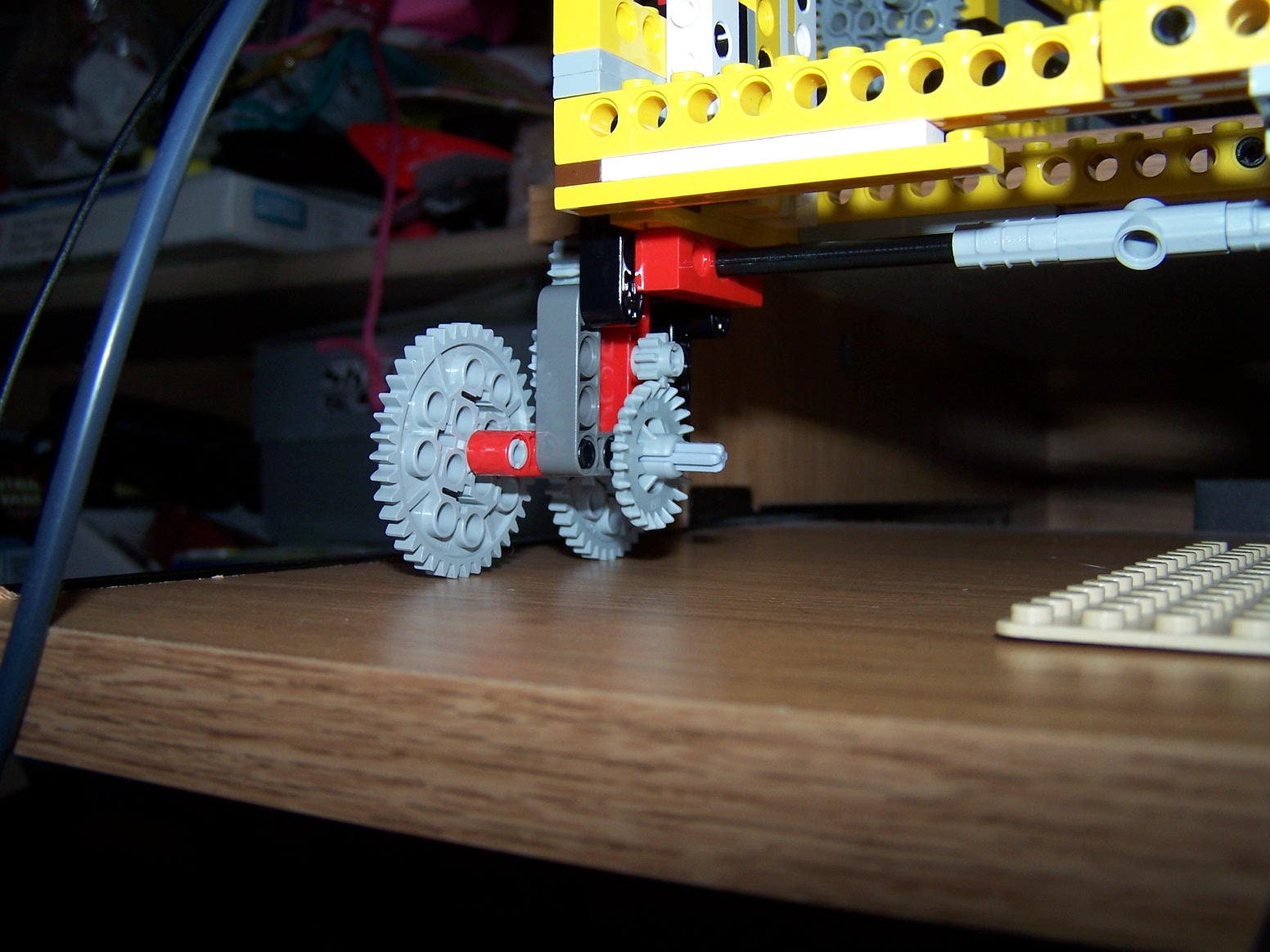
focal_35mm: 38
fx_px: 1394
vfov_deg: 37.7
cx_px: 635
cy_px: 476
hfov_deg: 49.0
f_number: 2.8
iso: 80
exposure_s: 1/60
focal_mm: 6.3
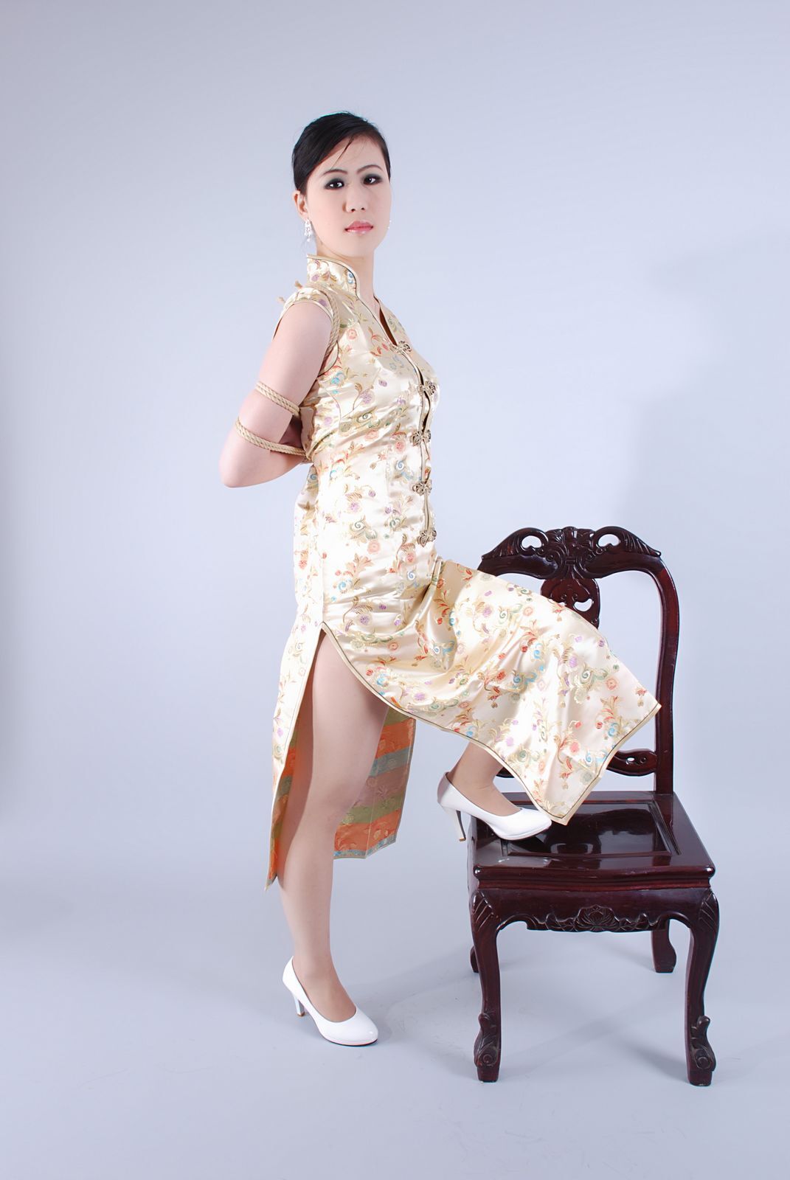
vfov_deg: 53.1
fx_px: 1182
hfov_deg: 37.0
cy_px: 590
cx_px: 395
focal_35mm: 36
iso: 100
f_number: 10
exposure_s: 1/8
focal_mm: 24
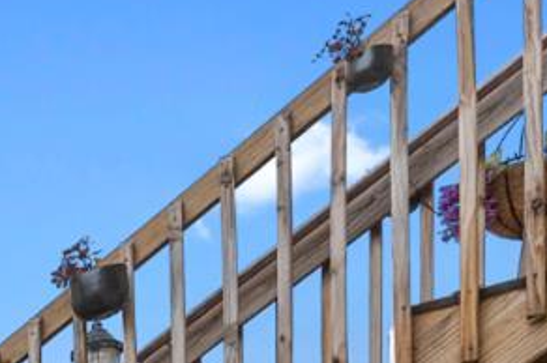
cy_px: 820
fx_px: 1093
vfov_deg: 14.2
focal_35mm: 72
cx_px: -562
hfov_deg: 18.2
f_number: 8
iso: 2500
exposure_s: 1/350
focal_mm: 14
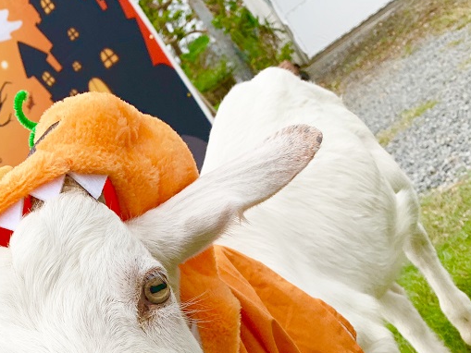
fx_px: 667
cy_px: 313
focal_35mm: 49
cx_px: 83
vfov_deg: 28.6
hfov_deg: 37.3
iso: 25
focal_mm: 4.25
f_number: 1.8
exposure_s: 1/322
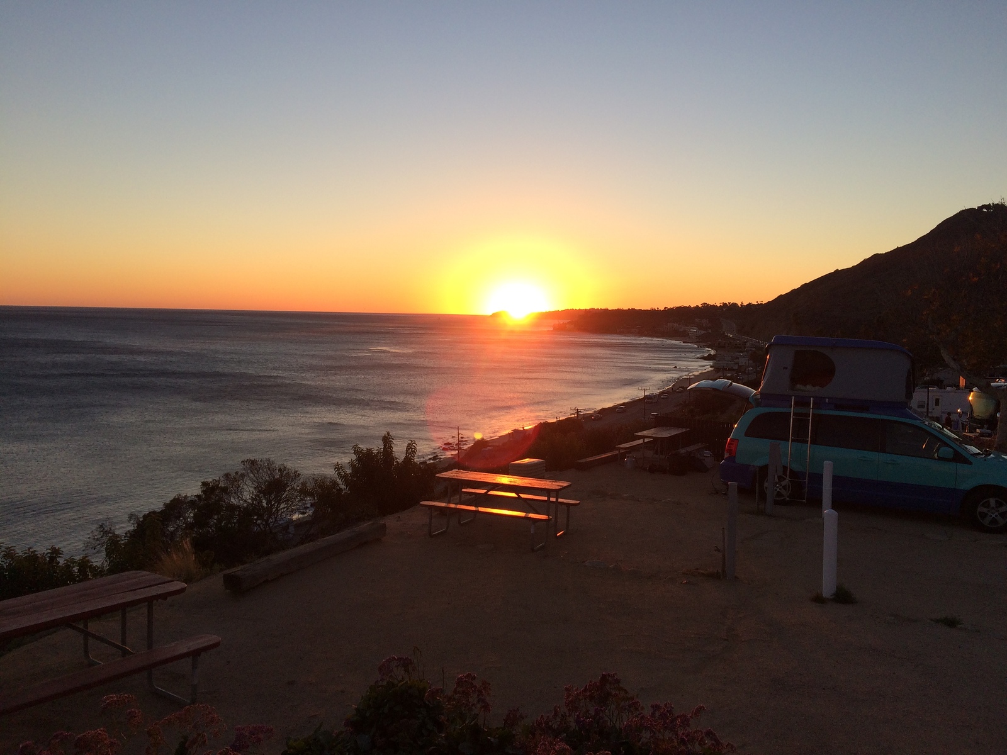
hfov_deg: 61.7
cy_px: 378
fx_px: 844
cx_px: 504
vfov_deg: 48.2
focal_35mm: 29
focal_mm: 4.15
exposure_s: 1/586
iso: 32
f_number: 2.2
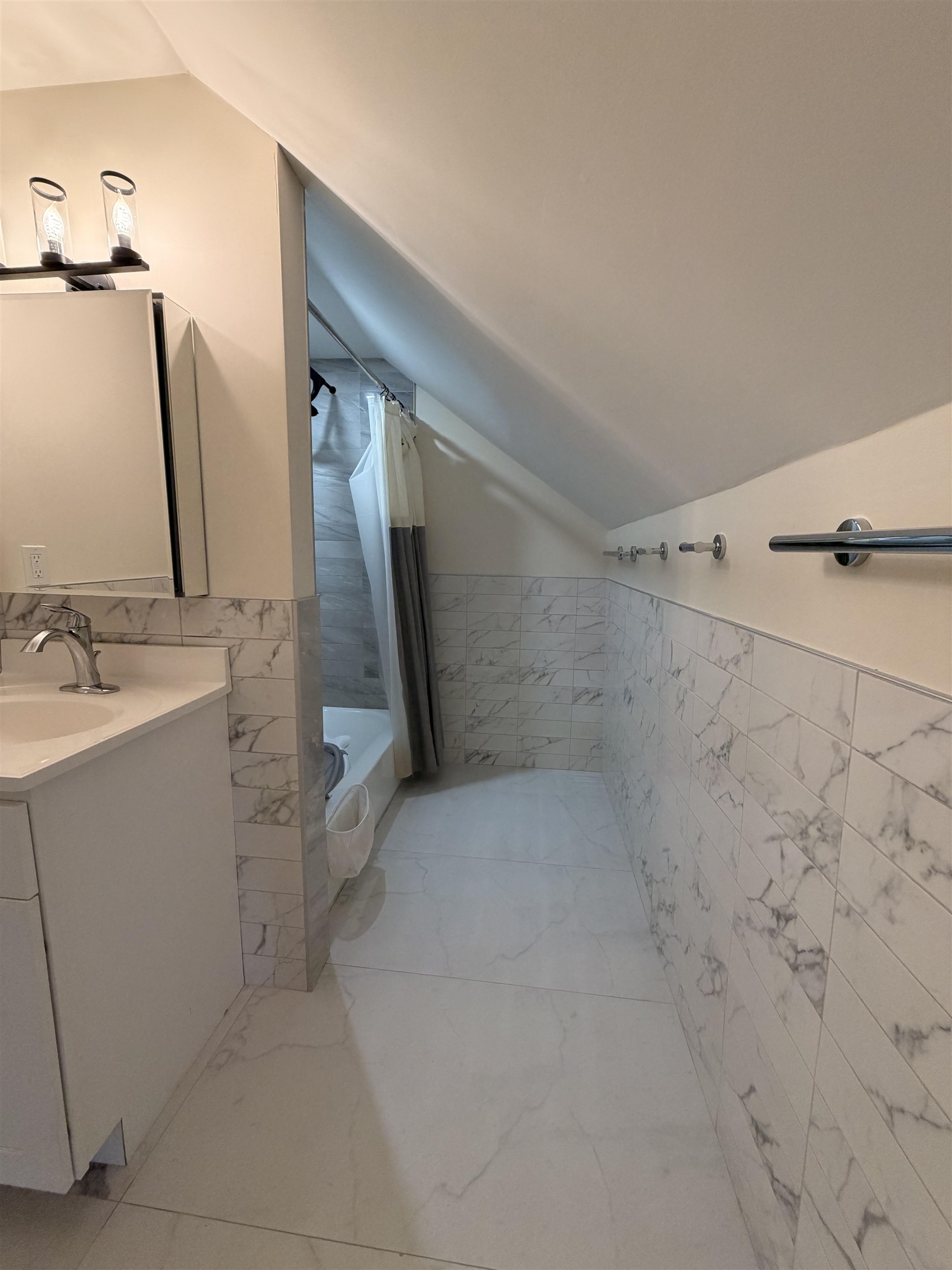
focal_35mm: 14
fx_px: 513
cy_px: 635
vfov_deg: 102.1
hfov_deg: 85.7
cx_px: 476
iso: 200
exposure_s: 1/60
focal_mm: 2.22
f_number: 2.2
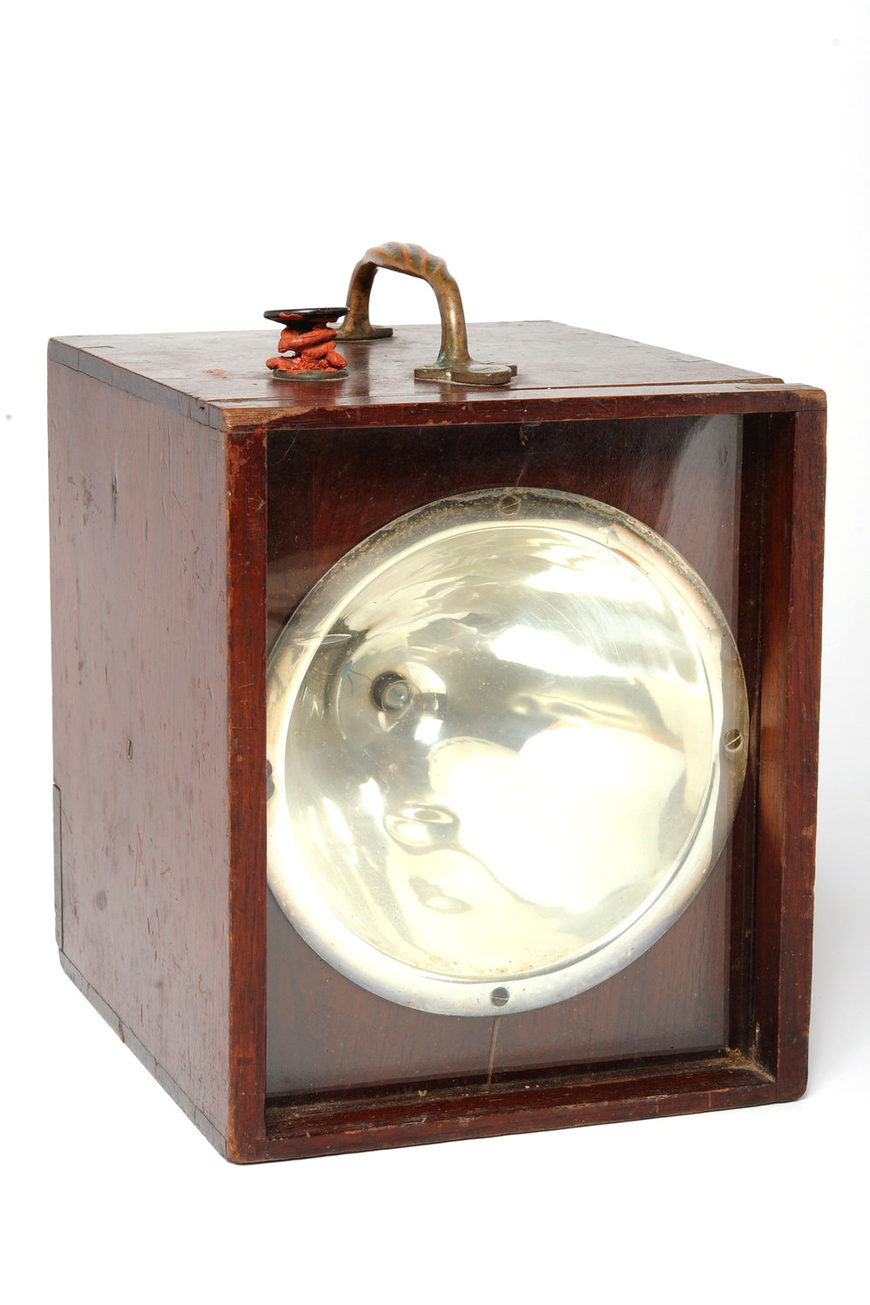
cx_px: 435
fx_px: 2175
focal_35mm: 60
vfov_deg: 33.4
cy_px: 652
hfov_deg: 22.6
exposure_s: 1/160
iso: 400
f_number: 18
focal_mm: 60
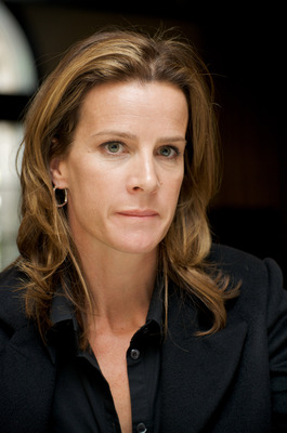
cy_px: 216
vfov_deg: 20.1
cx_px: 144
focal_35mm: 102
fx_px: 1225
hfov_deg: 13.4
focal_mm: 102
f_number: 6.3
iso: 400
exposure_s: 1/60
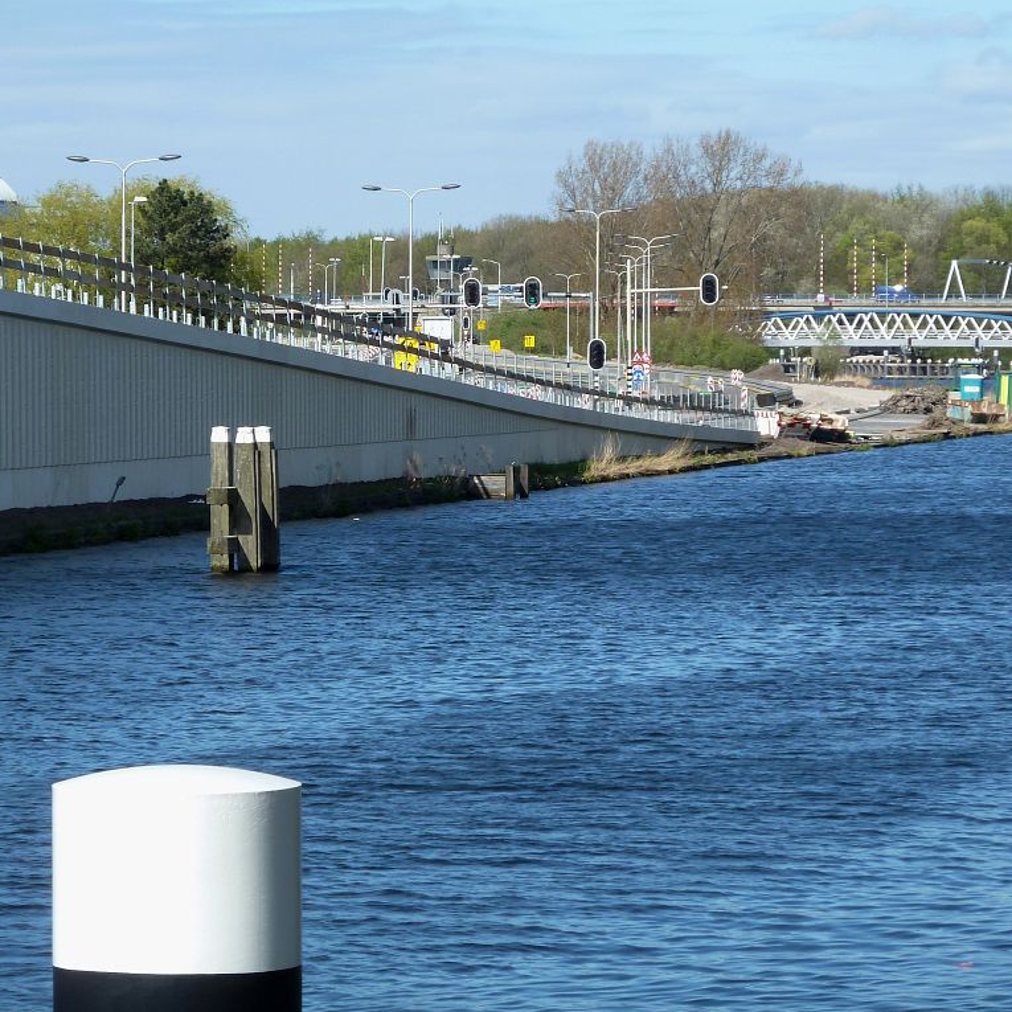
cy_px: 507
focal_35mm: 187
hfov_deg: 9.4
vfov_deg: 9.4
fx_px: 6185
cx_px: 561
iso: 80
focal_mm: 25.9
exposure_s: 1/320
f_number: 4.5
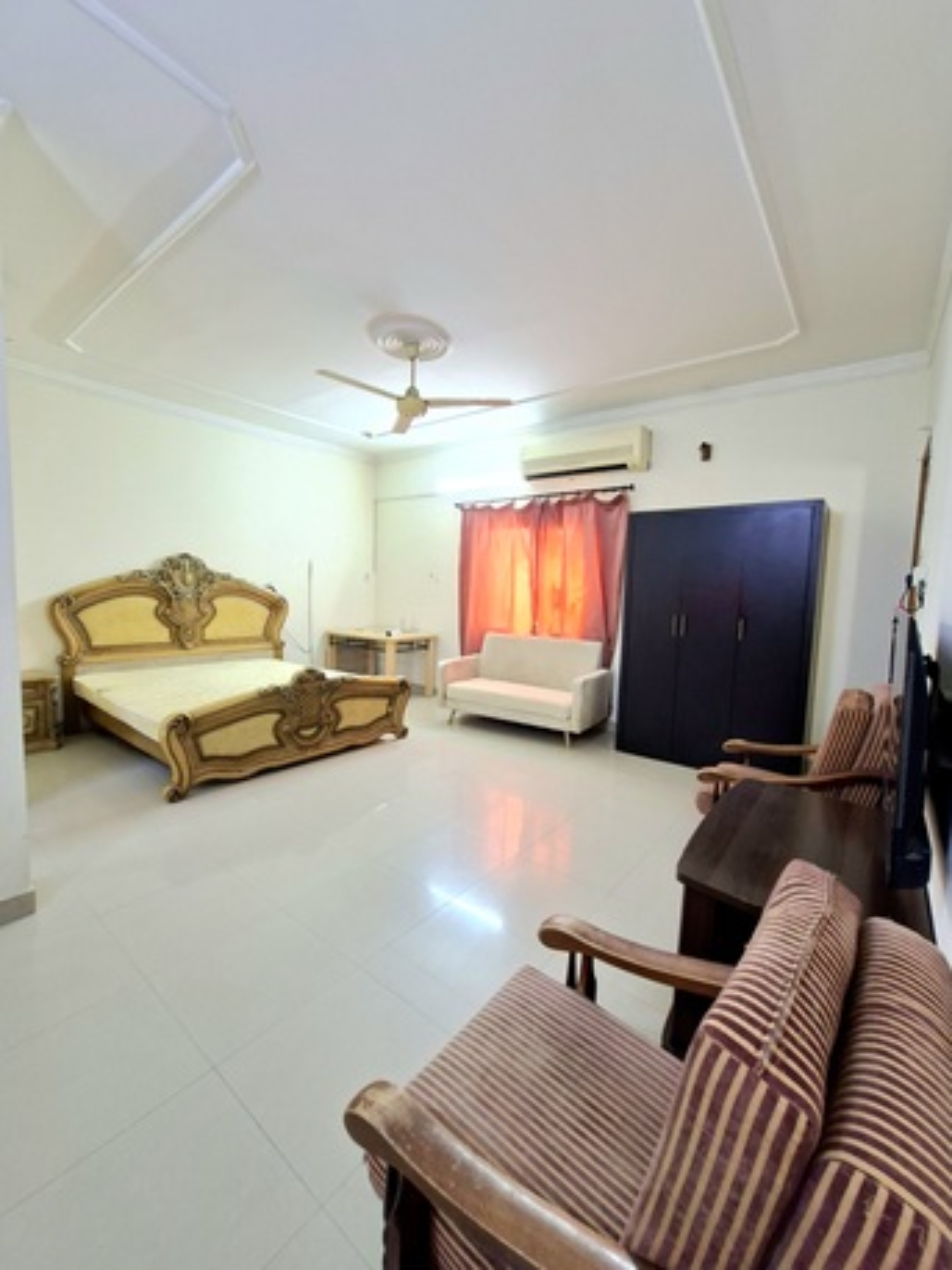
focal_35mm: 13
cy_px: 635
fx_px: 476
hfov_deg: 89.9
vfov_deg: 106.2
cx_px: 476
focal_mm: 1.74
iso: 160
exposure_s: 1/30
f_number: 2.2
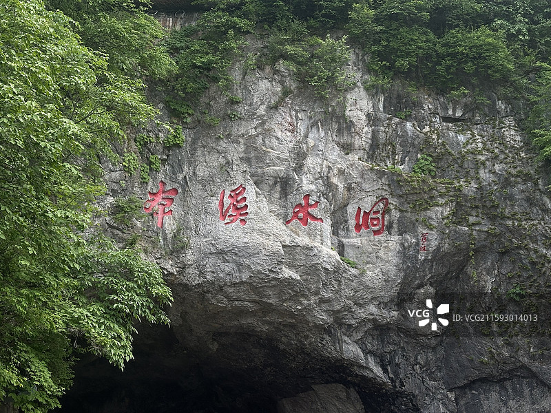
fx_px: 764
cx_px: 276
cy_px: 206
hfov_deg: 39.7
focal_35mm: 48
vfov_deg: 30.3
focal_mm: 6.86
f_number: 1.78
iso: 64
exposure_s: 1/1145
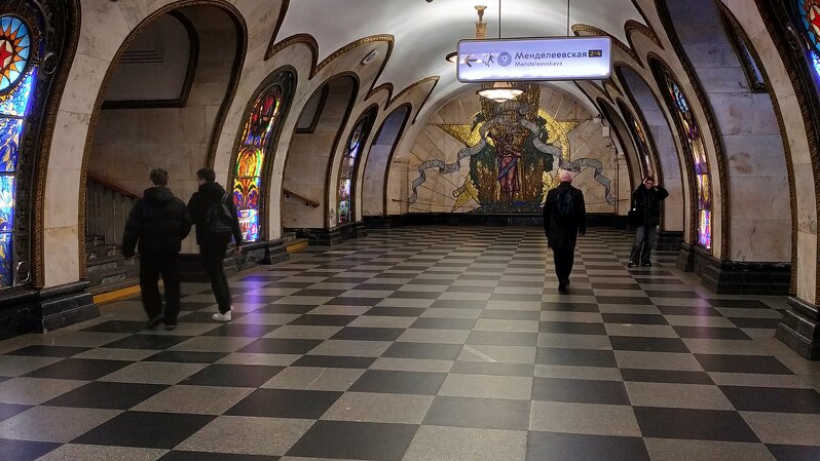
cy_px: 212
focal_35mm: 35
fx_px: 761
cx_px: 408
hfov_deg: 56.6
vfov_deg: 33.7
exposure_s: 1/25
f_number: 1.9
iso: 400
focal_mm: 3.94
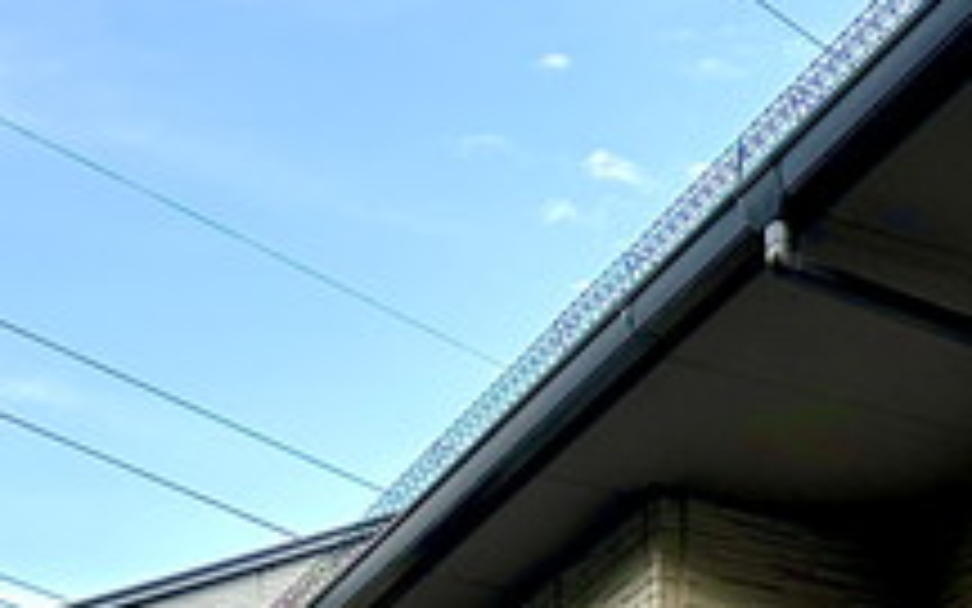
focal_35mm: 118
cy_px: 1166
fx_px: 3126
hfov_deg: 17.4
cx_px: 882
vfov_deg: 10.3
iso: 80
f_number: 1.78
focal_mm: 6.86
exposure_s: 1/351
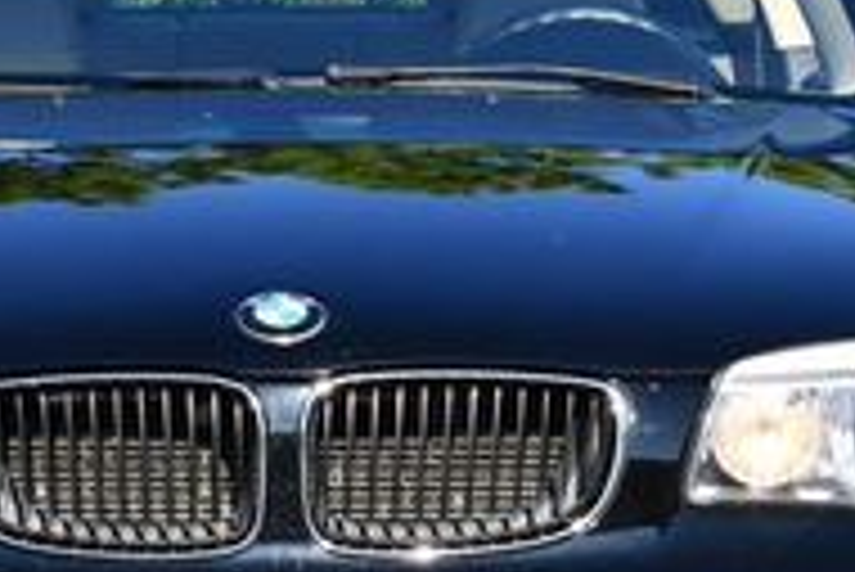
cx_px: 284
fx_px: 7202
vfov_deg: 4.5
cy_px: 392
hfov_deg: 6.8
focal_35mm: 303
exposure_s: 1/250
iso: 140
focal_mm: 45
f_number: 8
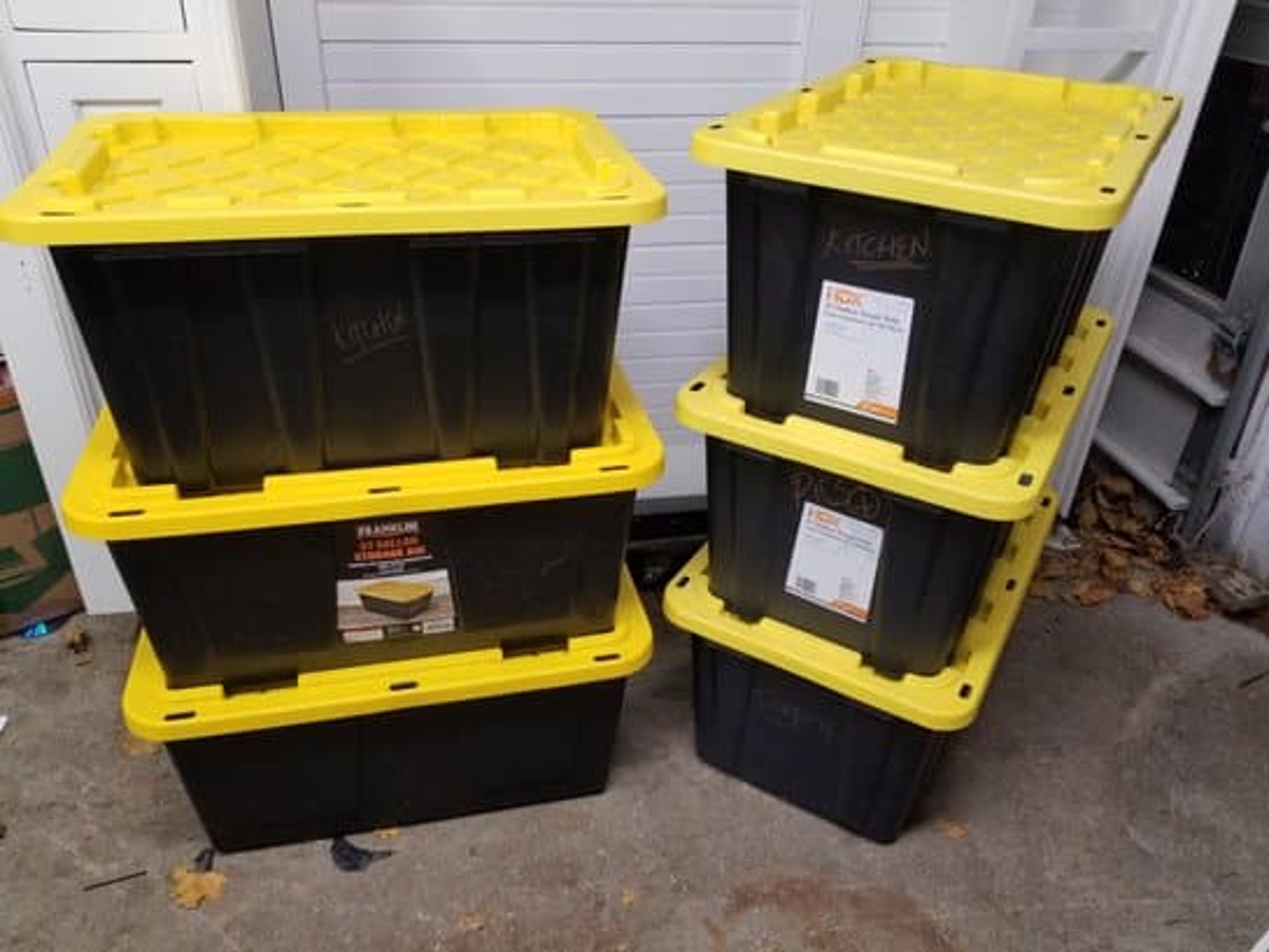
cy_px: 476
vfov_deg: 53.1
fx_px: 953
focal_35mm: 26
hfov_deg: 67.3
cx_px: 634
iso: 200
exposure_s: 1/60
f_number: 1.7
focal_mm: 4.25
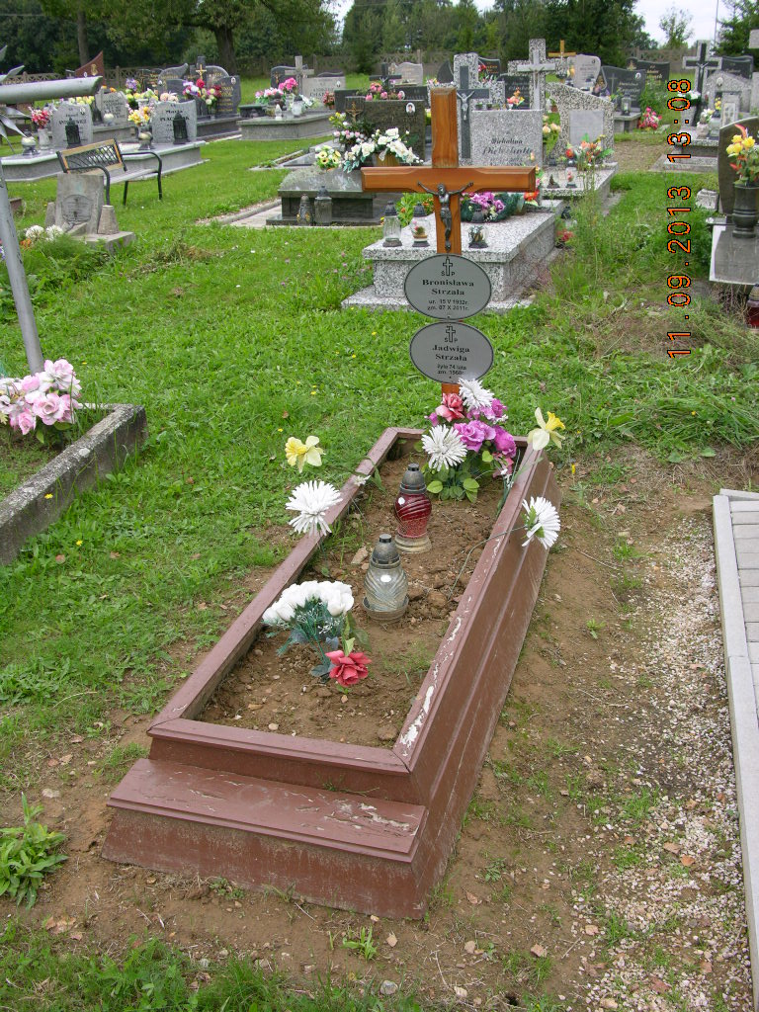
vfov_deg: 52.6
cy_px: 506
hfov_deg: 40.7
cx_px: 380
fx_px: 1023
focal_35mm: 35
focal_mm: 8.9
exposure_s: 1/140
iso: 50
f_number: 4.5
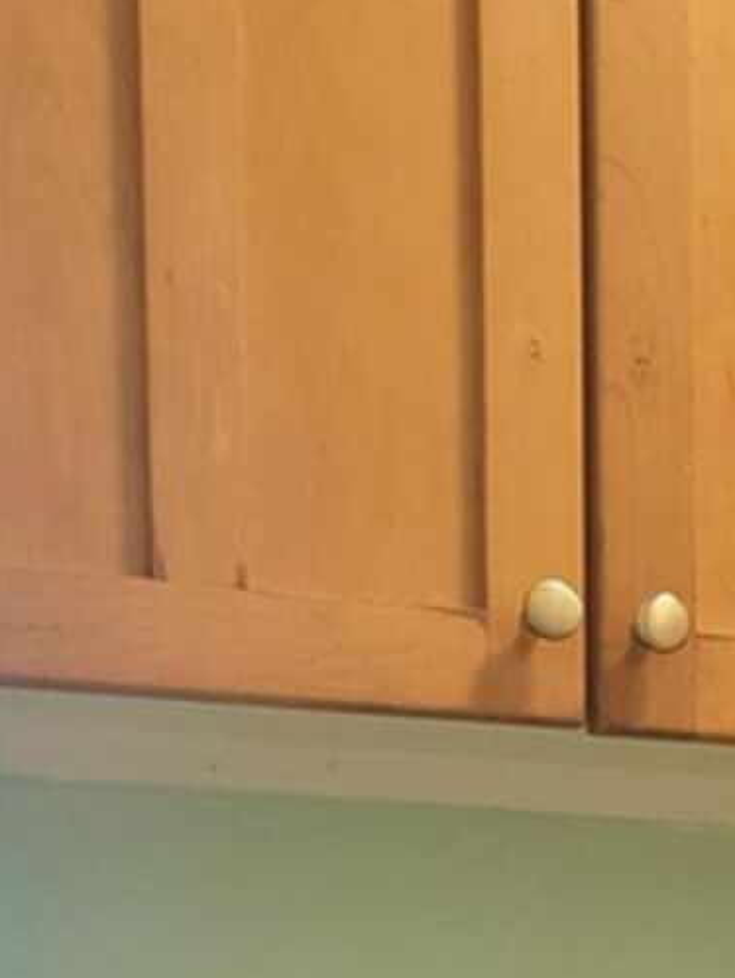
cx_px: 908
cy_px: 1324
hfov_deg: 15.9
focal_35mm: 89
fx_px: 2517
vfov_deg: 19.9
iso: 400
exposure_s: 1/40
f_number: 1.8
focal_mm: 4.25
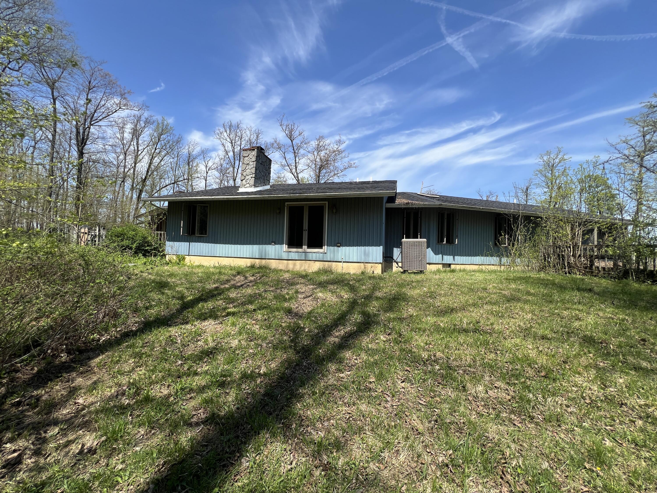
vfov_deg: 89.9
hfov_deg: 106.2
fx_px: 247
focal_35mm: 13
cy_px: 246
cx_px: 328
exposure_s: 1/1233
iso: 32
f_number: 1.8
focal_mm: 1.57
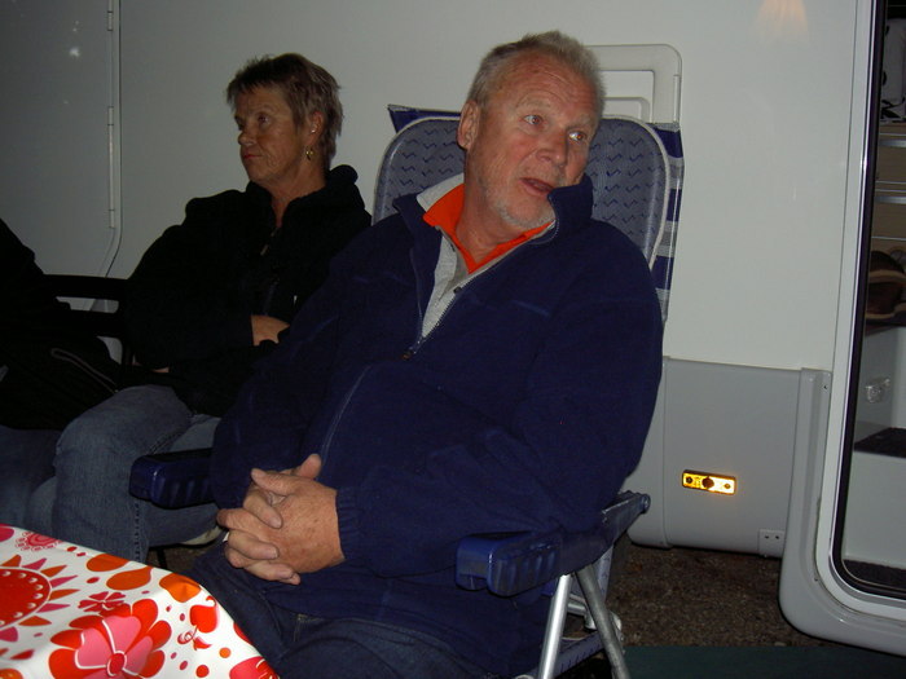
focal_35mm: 39
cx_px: 453
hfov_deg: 47.9
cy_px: 340
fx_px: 1021
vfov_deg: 36.8
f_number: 2.8
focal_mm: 8
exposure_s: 1/60
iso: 100
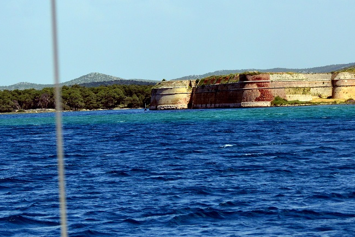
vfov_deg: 8.5
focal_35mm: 161
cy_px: 92
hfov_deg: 12.7
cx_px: 236
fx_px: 1587
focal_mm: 70
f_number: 4.5
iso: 800
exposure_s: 1/8000
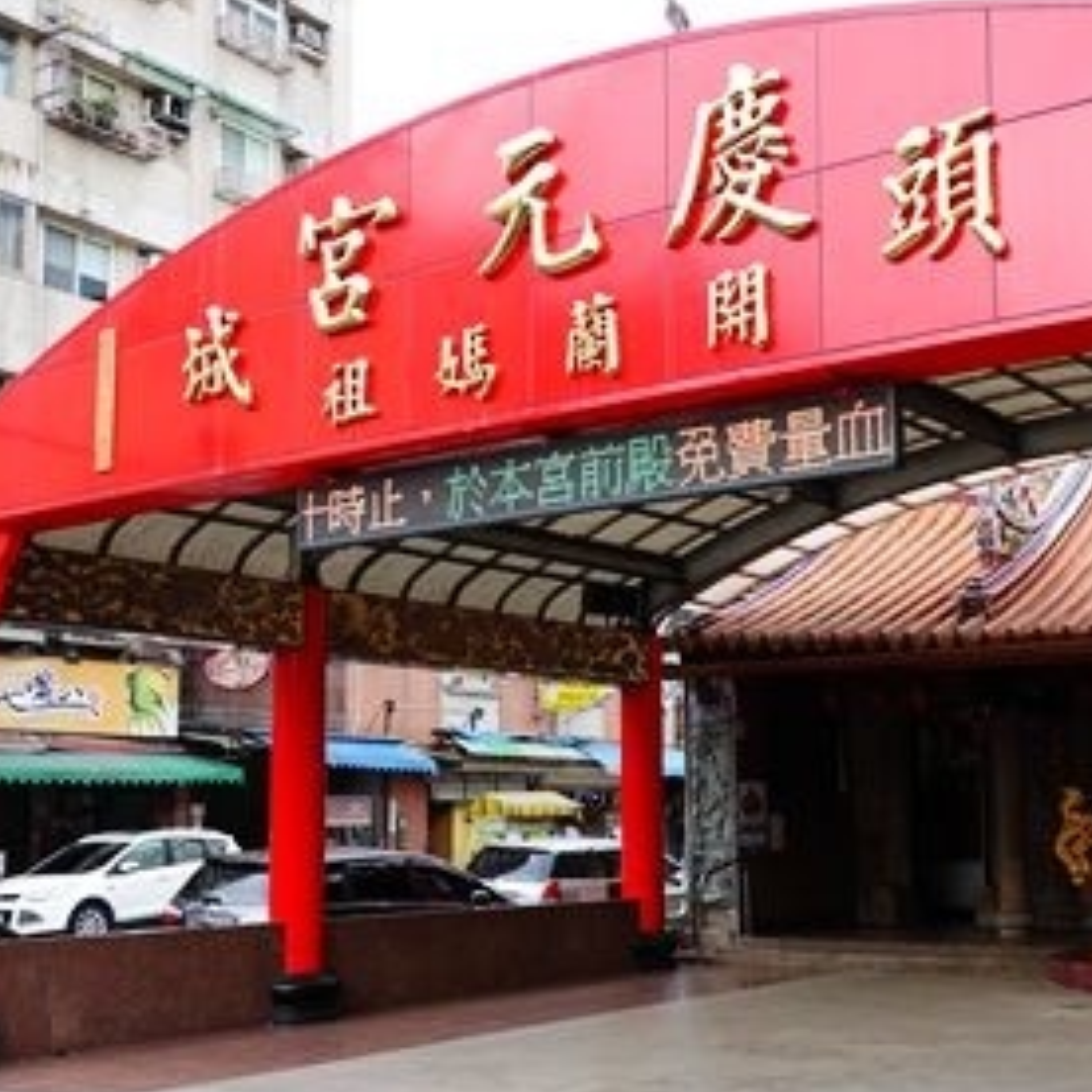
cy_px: 635
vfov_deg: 35.3
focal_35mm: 48
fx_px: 1713
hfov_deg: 35.1
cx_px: 704
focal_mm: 9
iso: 125
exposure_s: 1/80
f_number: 2.8
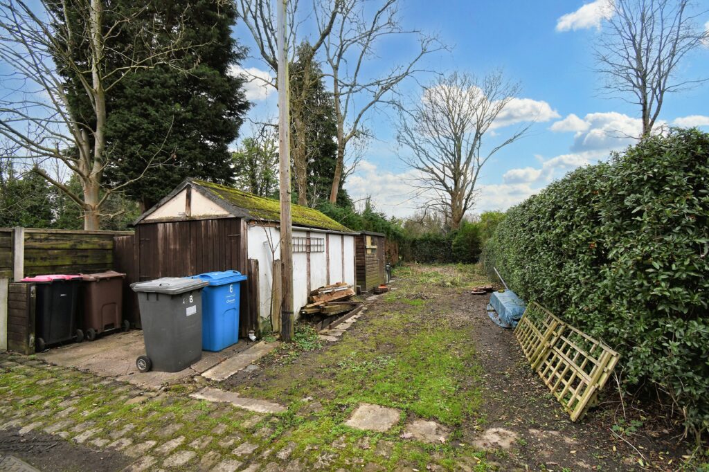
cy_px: 236
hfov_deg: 100.4
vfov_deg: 77.3
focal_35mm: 15
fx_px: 295
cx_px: 354
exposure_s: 1/125
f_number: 5.6
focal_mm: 10
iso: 560
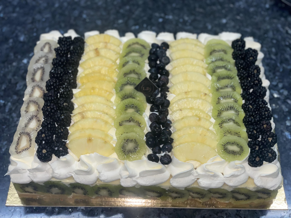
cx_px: 146
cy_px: 109
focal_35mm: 52
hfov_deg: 36.8
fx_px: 437
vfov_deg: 28.0
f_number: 2
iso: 80
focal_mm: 6
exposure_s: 1/100
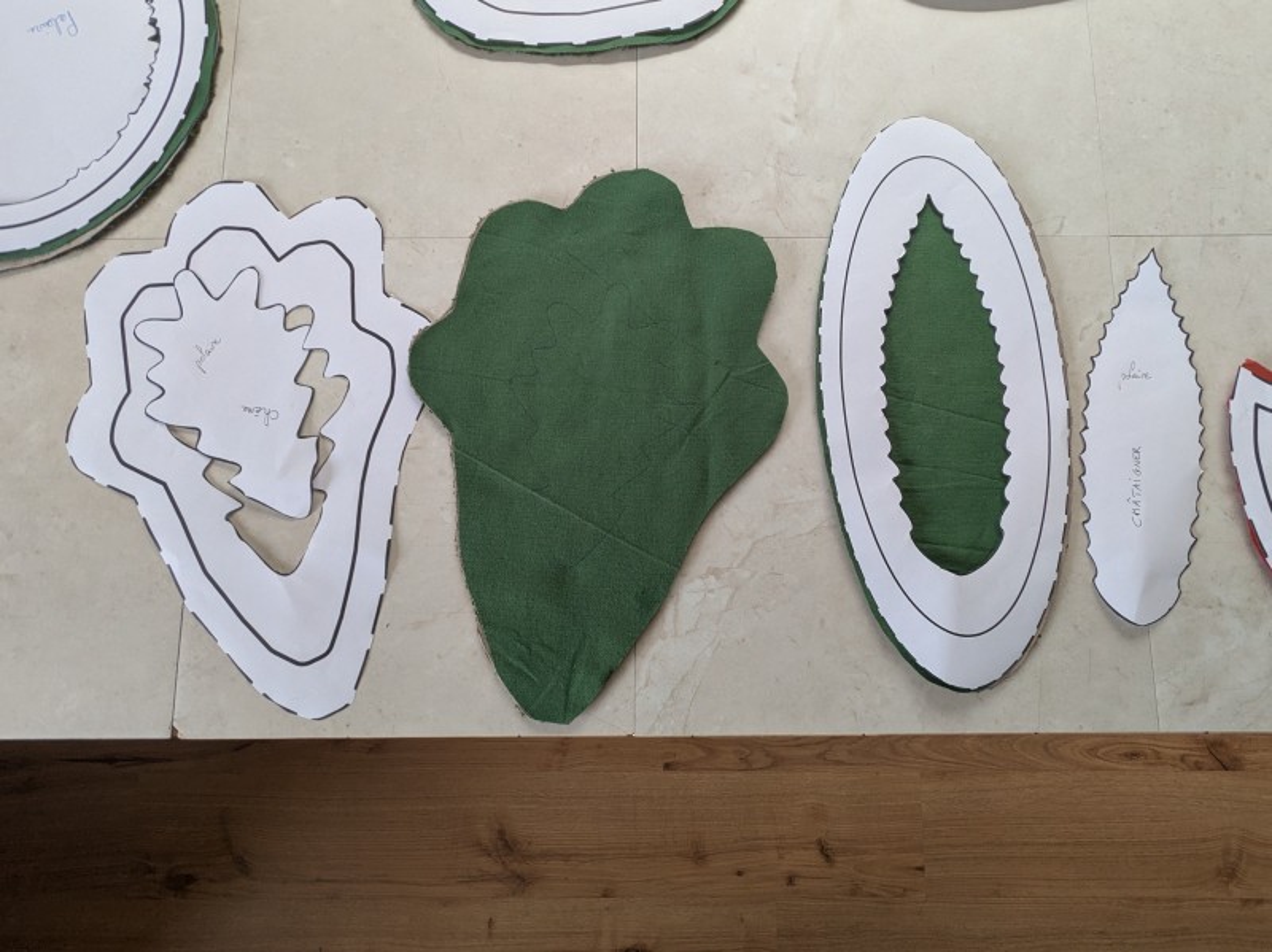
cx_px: 636
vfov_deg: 78.0
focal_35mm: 16
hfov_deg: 94.5
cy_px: 476
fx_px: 588
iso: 108
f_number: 2.2
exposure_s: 1/40.7
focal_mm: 2.35
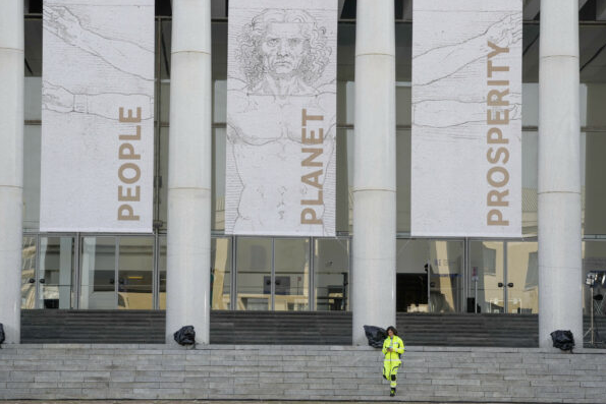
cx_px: 305
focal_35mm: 133
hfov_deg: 15.4
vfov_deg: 10.3
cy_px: 201
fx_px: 2239
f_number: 7.1
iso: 400
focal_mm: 132
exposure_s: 1/640
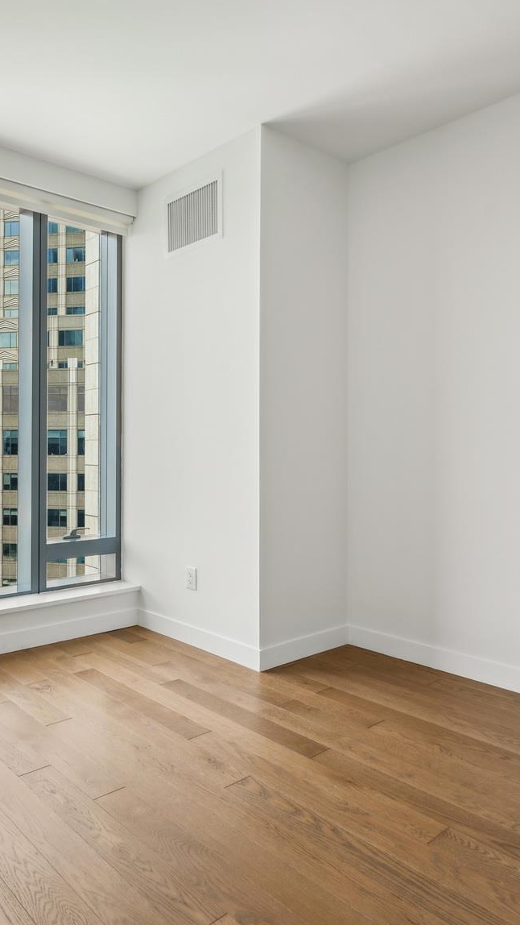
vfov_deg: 78.7
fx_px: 564
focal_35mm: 23
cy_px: 480
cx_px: 97
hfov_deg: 46.7
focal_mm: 14
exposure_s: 1/125
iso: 125
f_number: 8
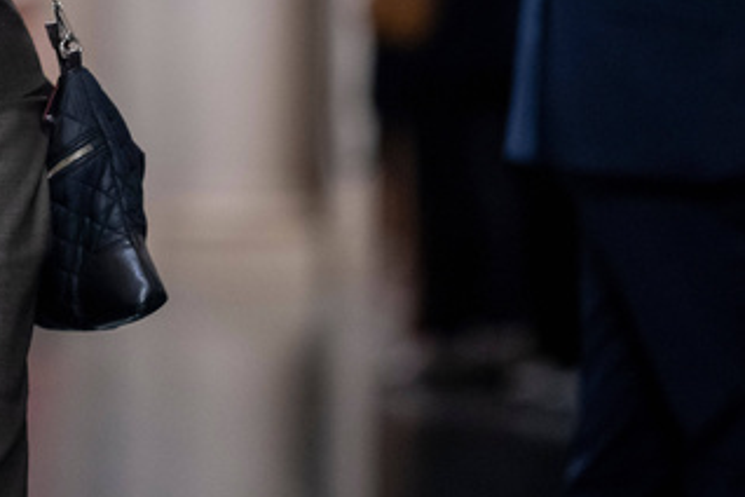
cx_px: -183
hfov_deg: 4.7
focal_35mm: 435
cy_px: -147
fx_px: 9001
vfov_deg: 3.2
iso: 6400
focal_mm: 135
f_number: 1.8
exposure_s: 1/400
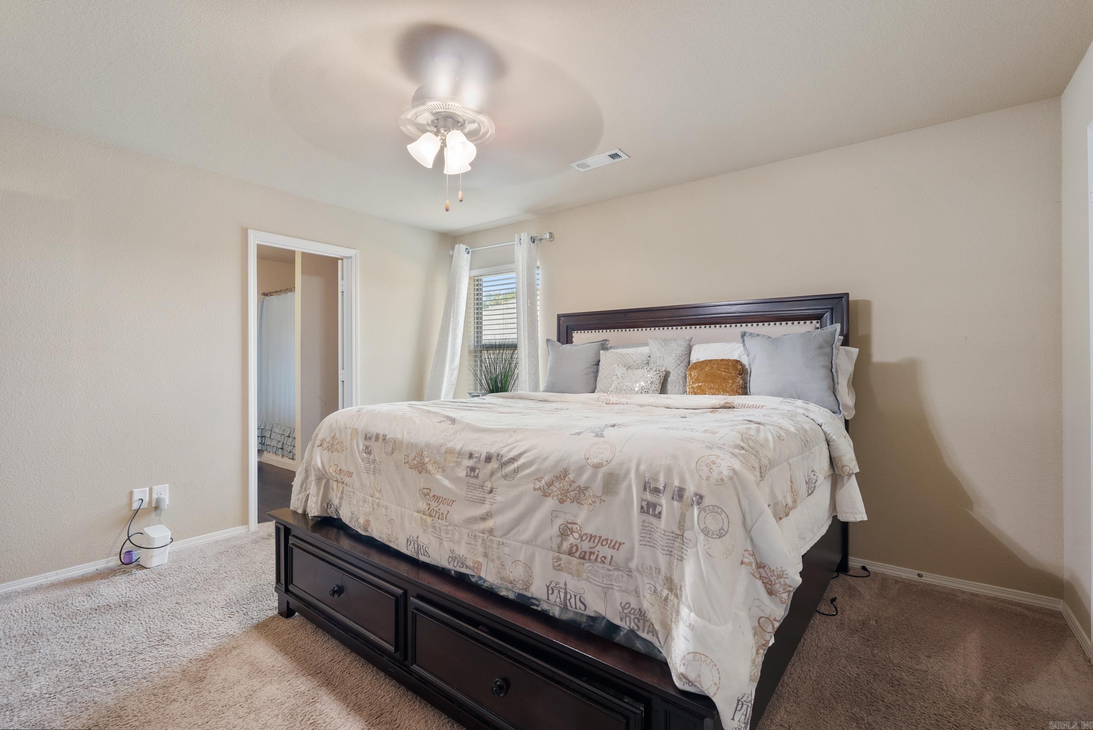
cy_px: 365
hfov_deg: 96.7
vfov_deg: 73.8
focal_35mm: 16
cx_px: 546
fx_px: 486
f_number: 9
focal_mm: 16
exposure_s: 1/1.25
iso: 640
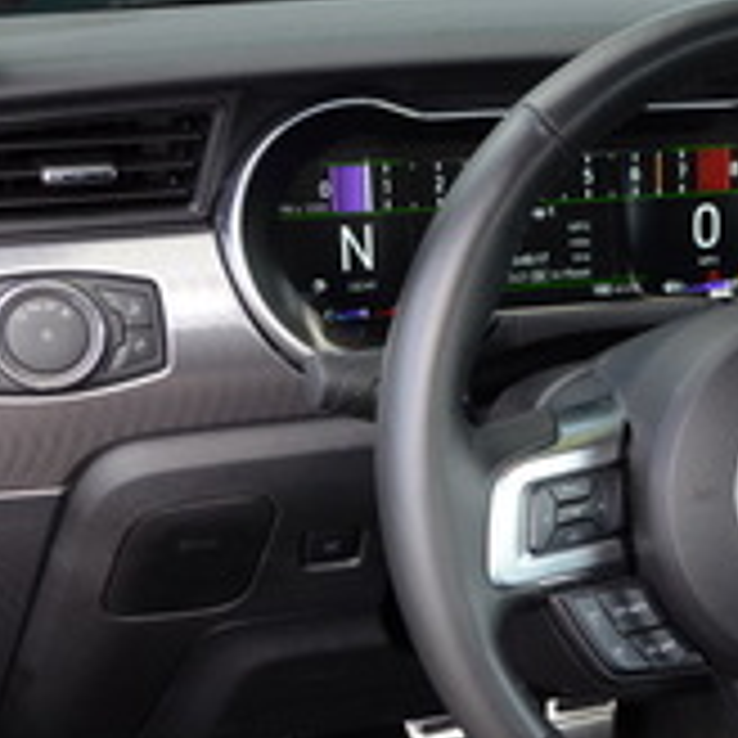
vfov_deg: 20.5
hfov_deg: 19.5
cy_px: 515
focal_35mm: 84
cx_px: 864
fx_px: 2027
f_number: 5.6
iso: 800
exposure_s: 1/125
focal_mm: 27
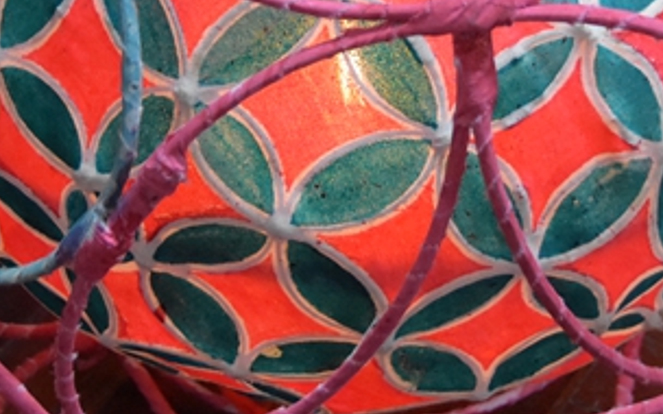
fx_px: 3198
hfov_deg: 11.8
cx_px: 414
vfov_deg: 7.3
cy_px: -127
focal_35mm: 177
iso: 4000
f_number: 4.5
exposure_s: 1/60
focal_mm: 44
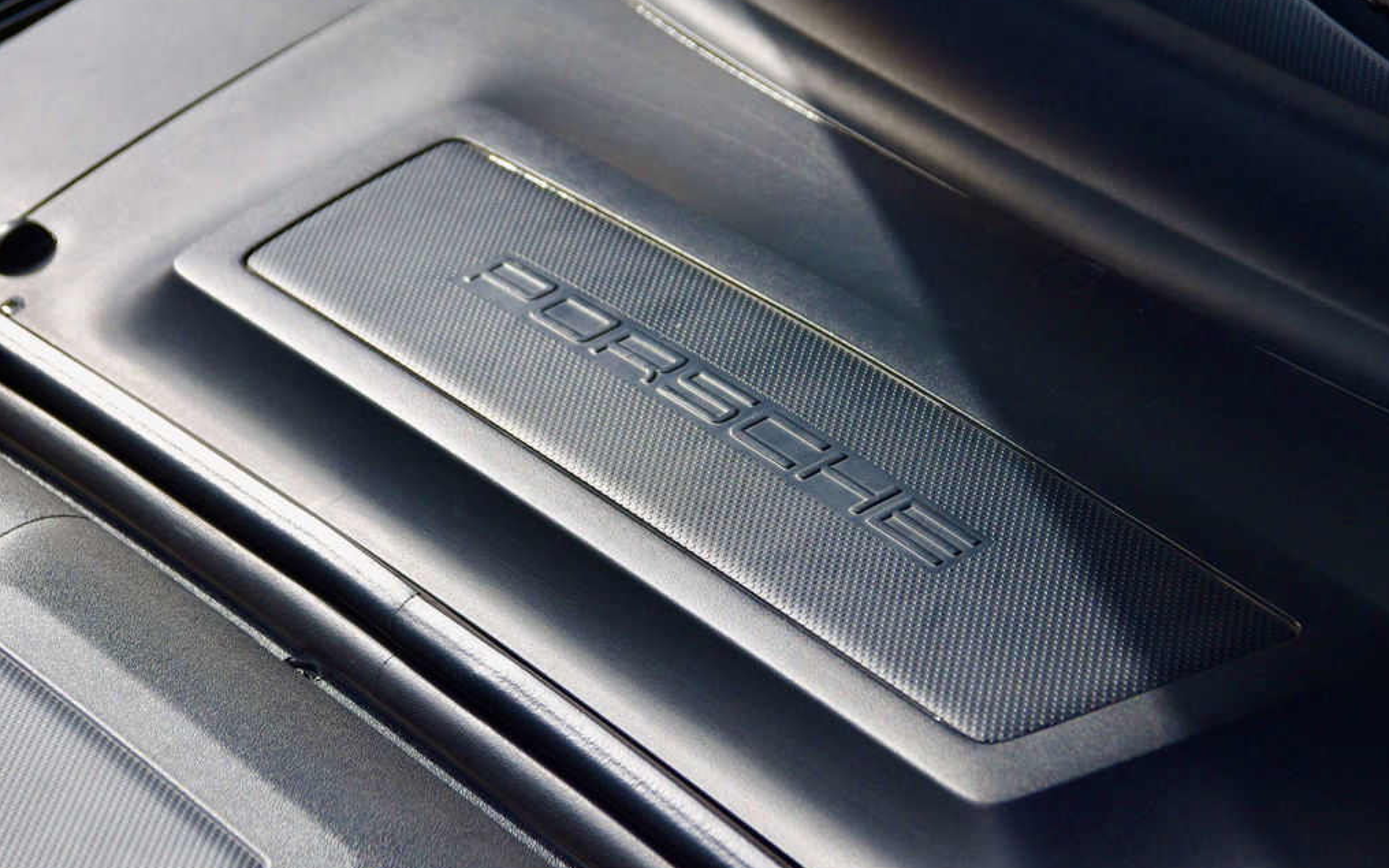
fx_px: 5716
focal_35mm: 151
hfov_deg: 13.9
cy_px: 415
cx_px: 697
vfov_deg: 8.7
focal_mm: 98
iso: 200
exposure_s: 1/320
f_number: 9
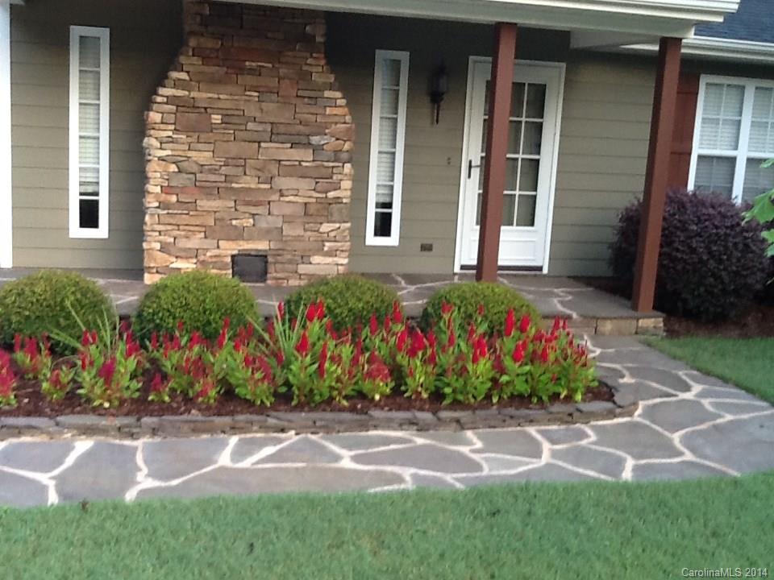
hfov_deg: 42.9
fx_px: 984
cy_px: 290
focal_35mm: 44
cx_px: 387
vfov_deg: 32.9
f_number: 2.4
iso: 40
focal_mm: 2.03
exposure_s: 1/40
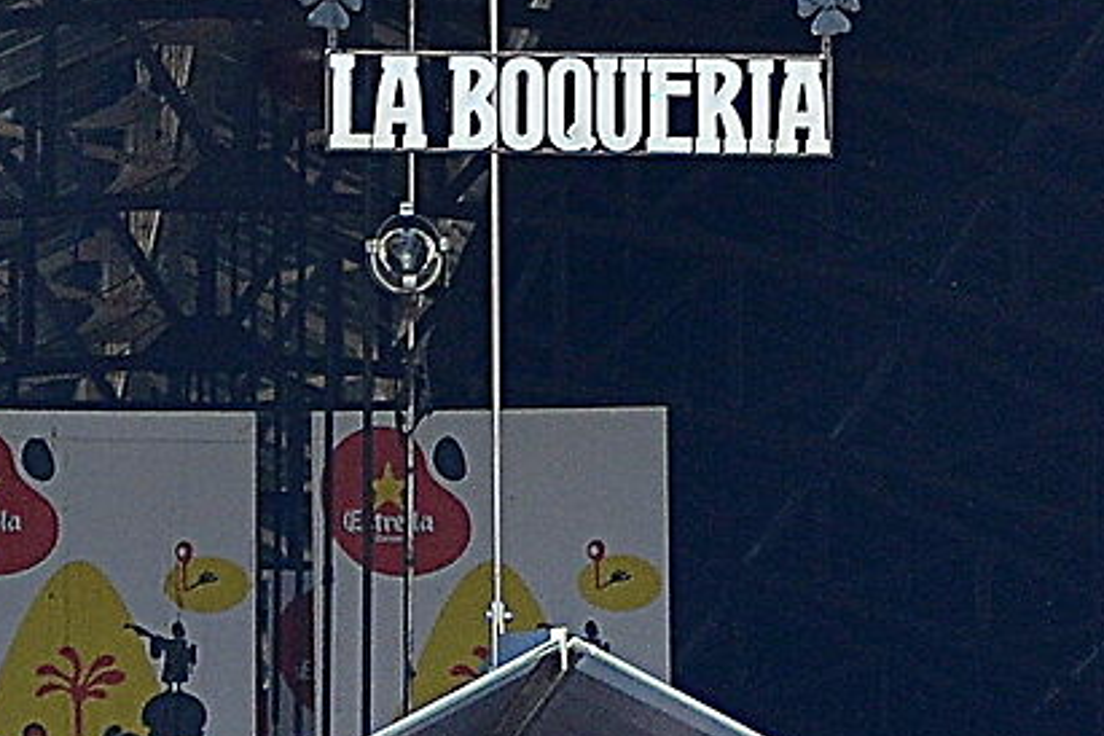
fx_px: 13983
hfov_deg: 4.5
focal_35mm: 456
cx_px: 478
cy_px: 236
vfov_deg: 3.0
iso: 140
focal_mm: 52
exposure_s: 1/125
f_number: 5.6
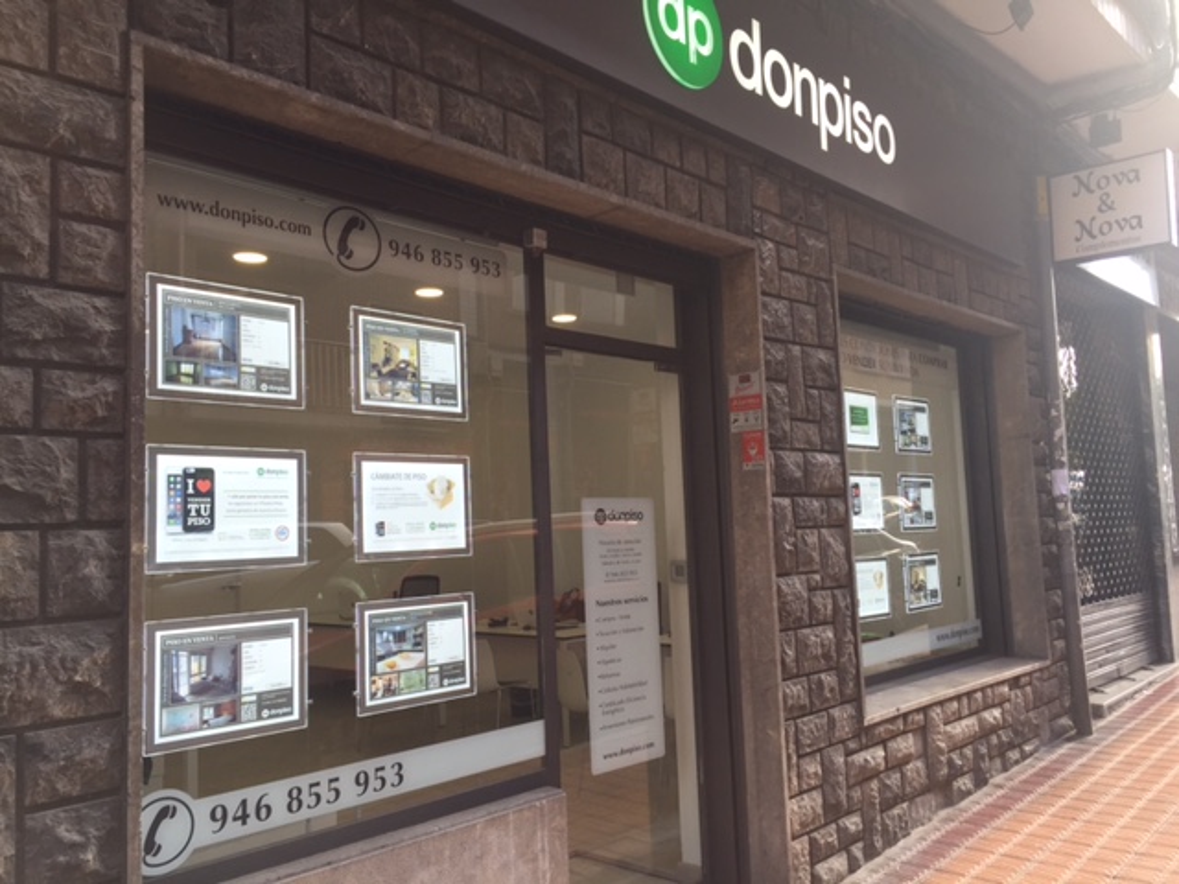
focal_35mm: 29
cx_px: 590
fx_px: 988
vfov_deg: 48.2
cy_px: 442
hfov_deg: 61.7
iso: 32
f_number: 2.2
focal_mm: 4.15
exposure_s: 1/143
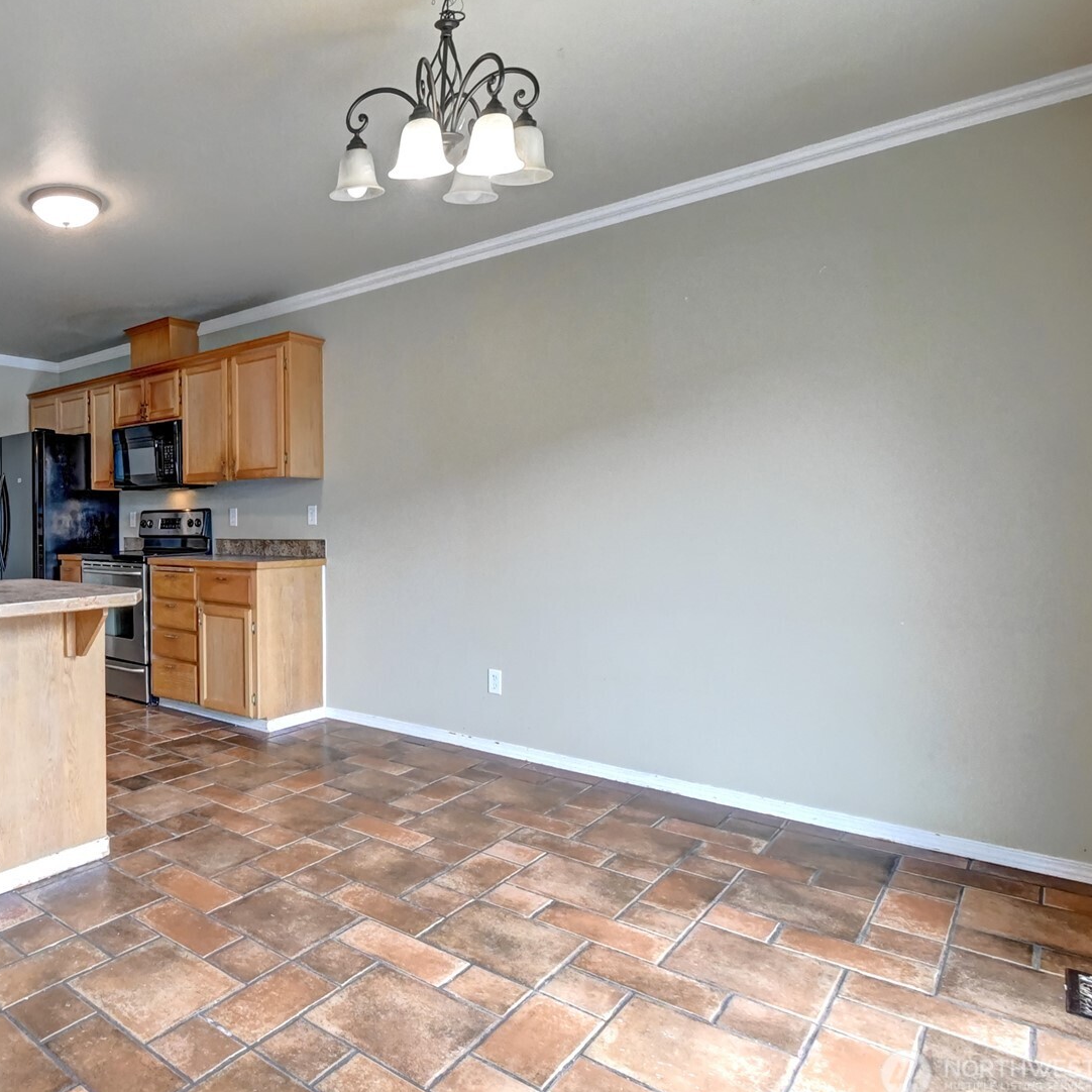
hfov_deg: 69.7
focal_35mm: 20
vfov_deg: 74.8
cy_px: 542
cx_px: 270
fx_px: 714
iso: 3200
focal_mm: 10
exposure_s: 1/6
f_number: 11
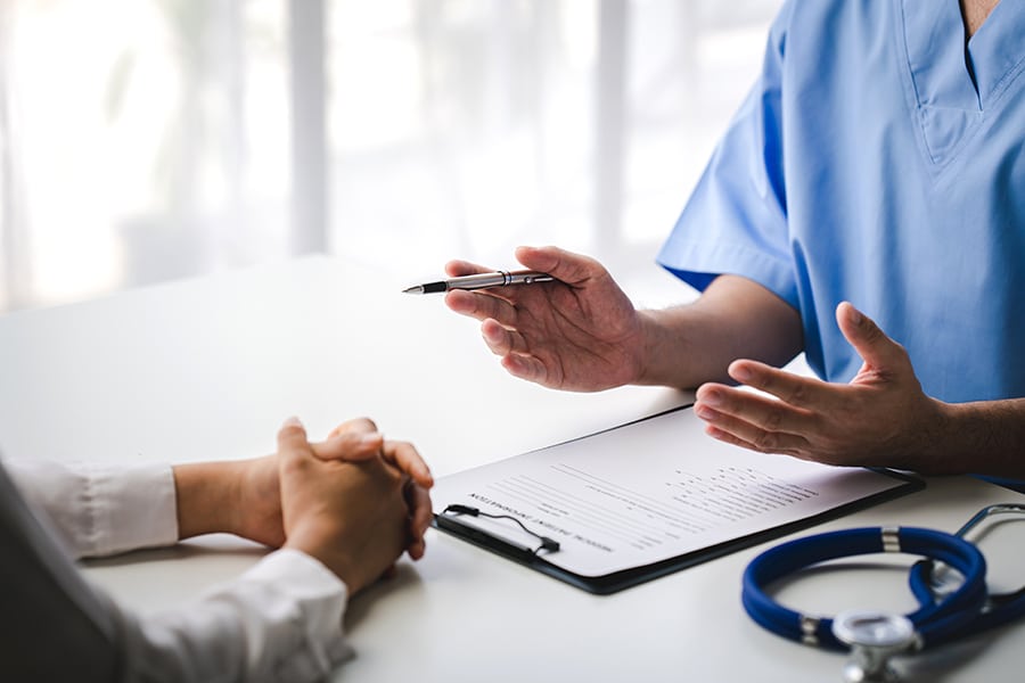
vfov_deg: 16.1
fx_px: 2420
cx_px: 512
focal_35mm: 85
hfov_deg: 23.9
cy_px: 342
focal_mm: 85
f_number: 2.8
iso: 200
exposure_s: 1/250
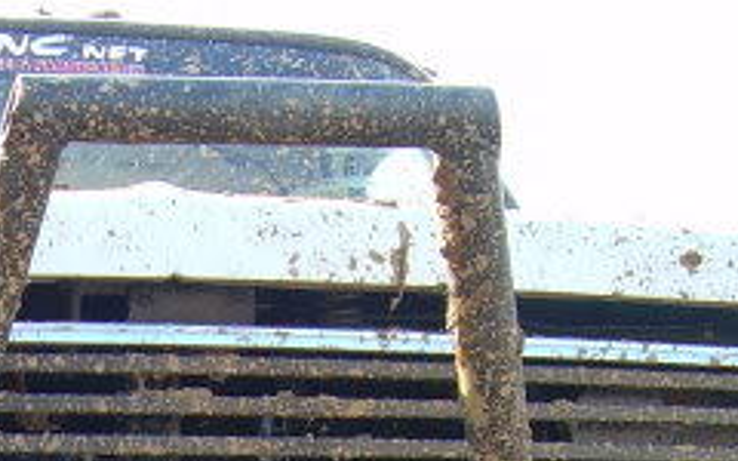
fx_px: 2695
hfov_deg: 15.4
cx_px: 31
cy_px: 774
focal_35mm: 134
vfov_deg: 9.4
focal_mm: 6.3
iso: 92
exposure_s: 1/193
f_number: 2.8
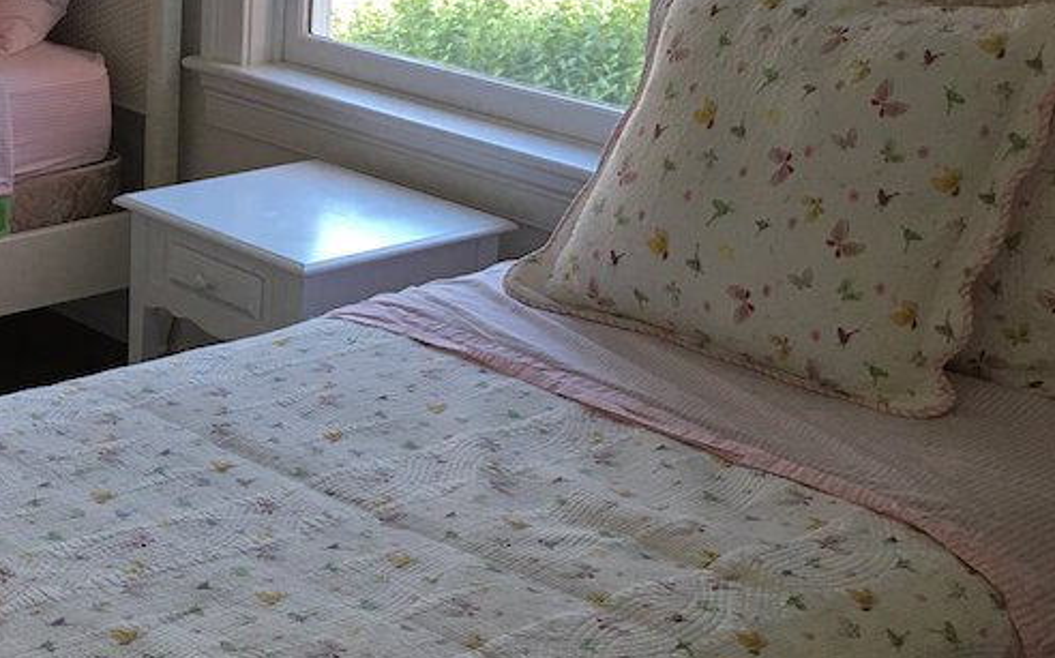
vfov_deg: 17.4
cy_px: 287
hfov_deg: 26.0
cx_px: -19
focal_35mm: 75
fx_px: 2155
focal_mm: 4.15
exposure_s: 1/30
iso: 32
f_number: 2.2
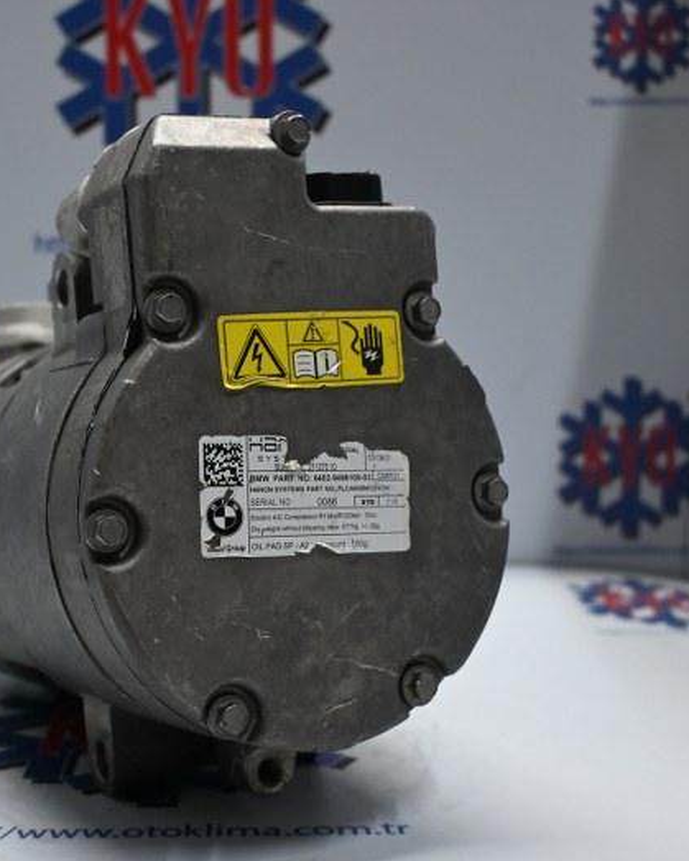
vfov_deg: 34.9
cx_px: 220
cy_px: 435
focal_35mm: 54
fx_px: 1370
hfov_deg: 28.0
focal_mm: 25
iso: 1000
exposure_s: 1/125
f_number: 4.2
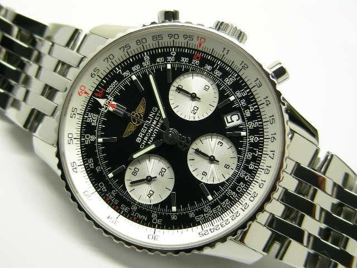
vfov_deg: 18.7
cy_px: 134
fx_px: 815
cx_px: 178
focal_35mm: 79
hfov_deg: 24.7
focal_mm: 13.2
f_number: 3.5
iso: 50
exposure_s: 1/48.5
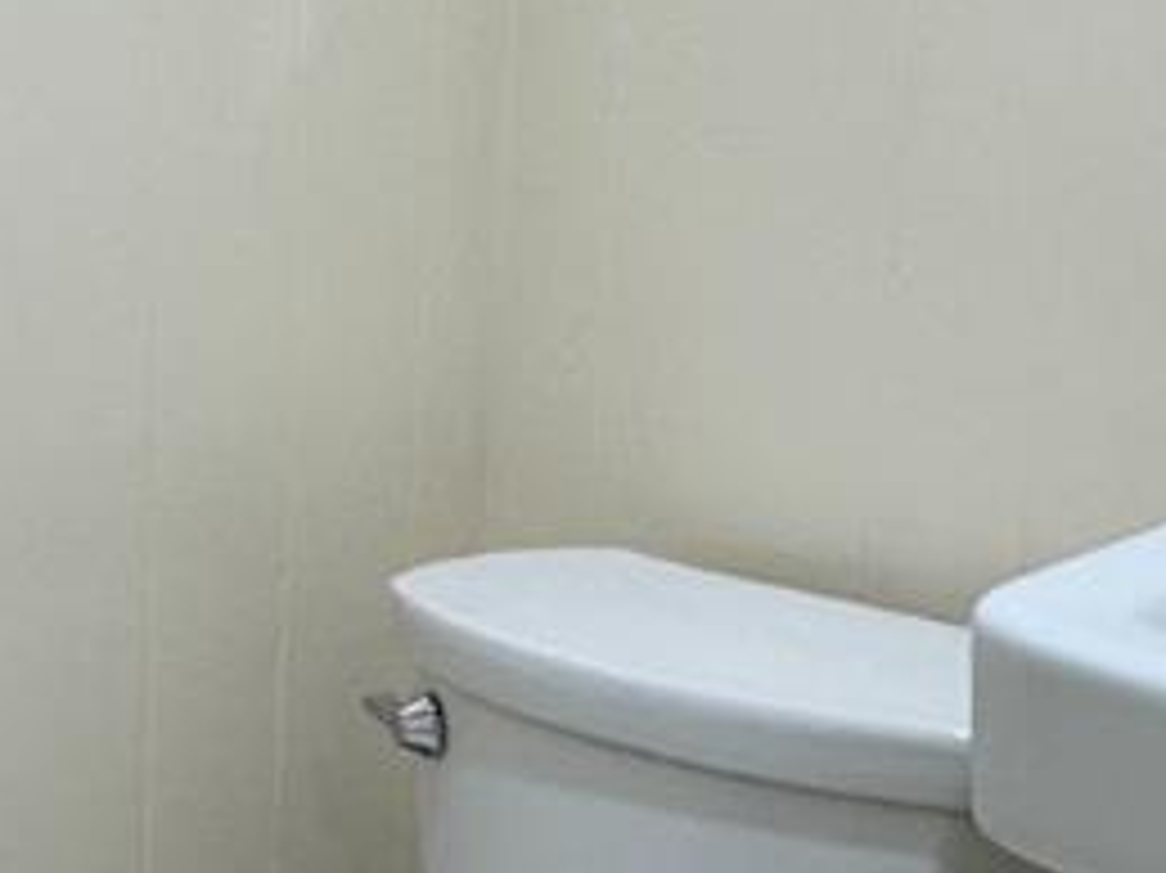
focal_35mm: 81
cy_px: 745
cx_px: -99
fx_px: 2727
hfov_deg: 22.8
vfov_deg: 18.0
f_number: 2.2
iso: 160
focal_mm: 2.22
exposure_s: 1/120
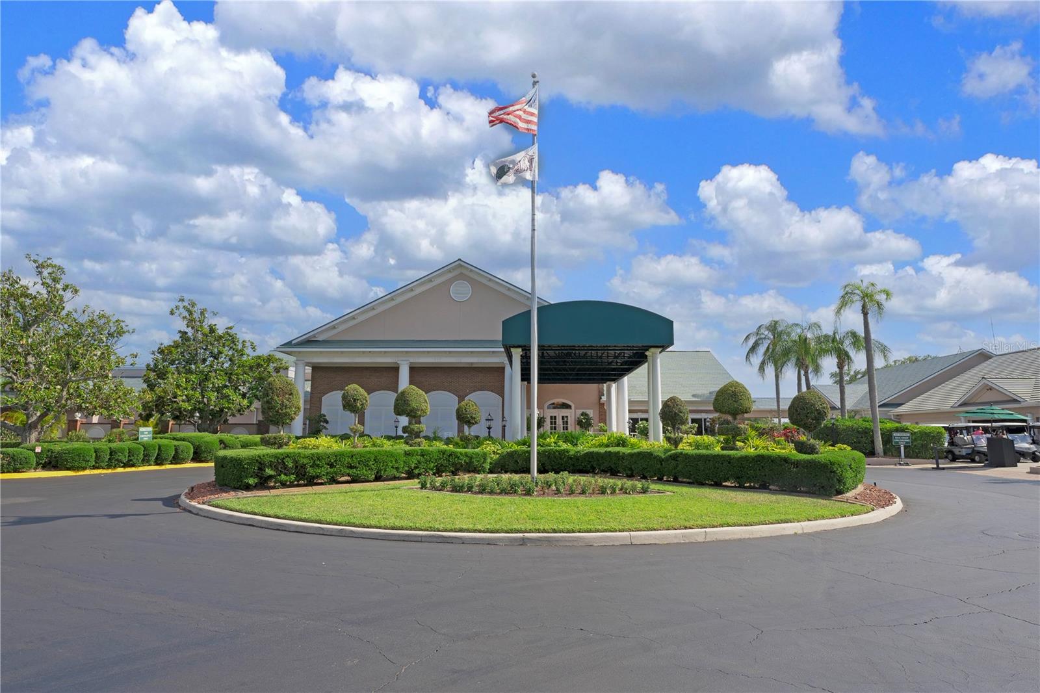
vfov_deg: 63.2
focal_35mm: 20
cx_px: 520
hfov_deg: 85.4
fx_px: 563
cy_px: 346
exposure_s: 1/200
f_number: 8
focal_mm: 19.5
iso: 100
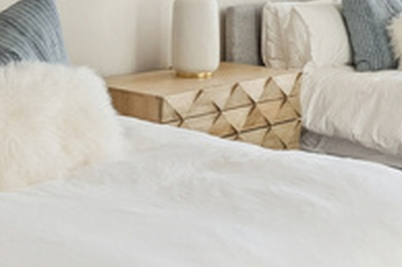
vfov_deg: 17.6
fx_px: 826
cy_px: -39
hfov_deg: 27.2
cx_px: 263
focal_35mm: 74
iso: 640
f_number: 8
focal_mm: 14
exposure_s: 1/30
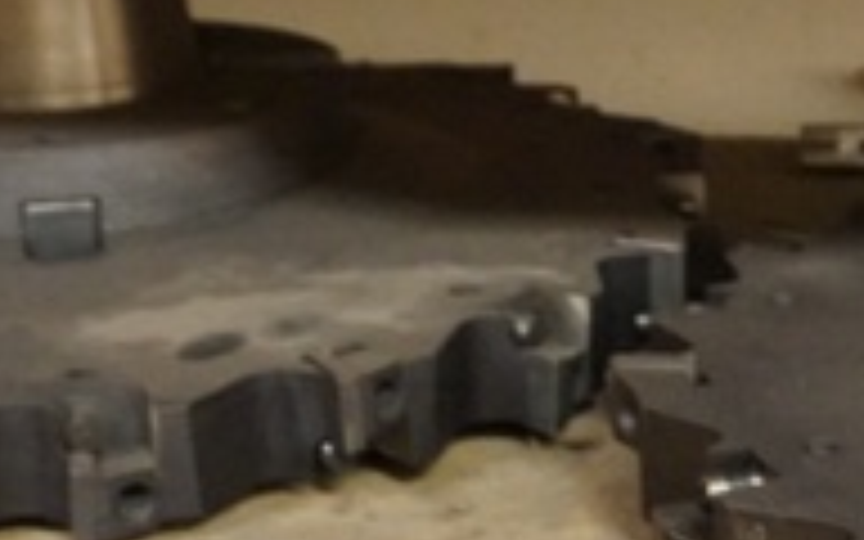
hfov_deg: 22.4
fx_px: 2166
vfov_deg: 14.2
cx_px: 596
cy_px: 189
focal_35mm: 92
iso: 3200
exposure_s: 1/20
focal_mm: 16
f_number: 3.5
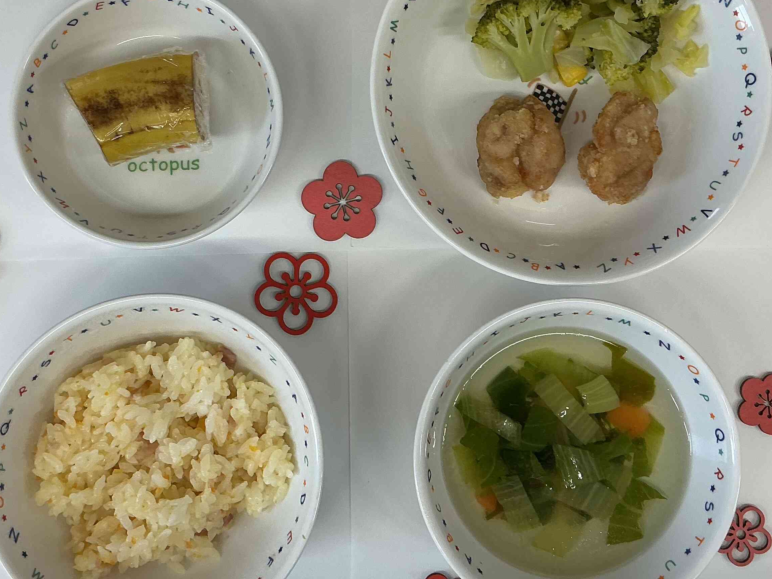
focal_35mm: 51
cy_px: 205
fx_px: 1137
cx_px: 357
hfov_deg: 37.5
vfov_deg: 28.4
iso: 32
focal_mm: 3
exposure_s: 1/120
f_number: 1.8
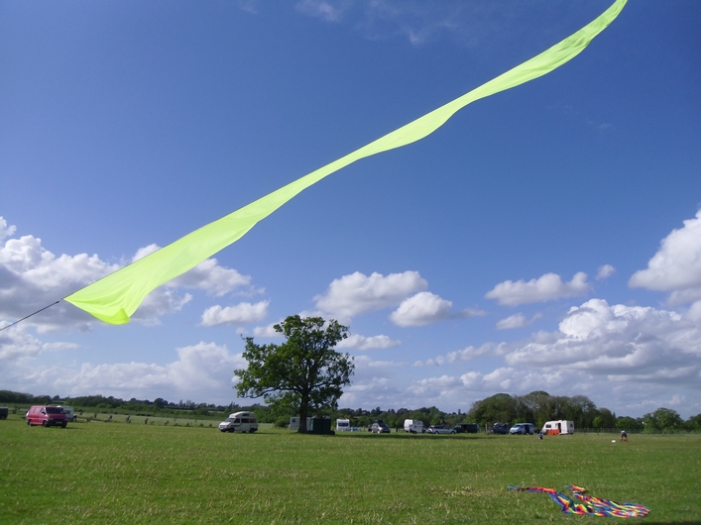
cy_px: 262
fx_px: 628
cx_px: 350
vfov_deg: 45.4
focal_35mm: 31
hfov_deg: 58.4
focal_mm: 5.6
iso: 80
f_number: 9.5
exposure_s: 1/206
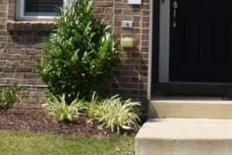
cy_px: -398
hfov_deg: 8.0
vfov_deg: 4.9
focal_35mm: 258
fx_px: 1662
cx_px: 120
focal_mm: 23
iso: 200
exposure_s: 1/500
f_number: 8
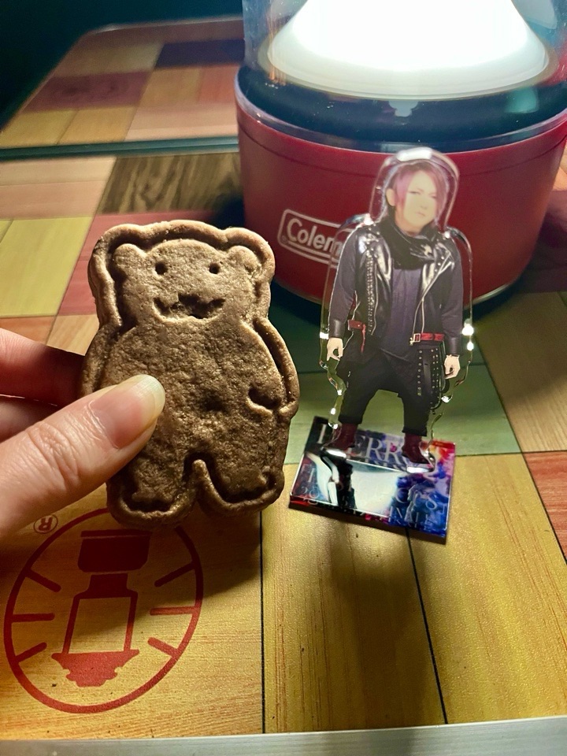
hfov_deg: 53.1
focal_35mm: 26
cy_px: 378
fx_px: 568
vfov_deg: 67.3
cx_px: 284
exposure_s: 1/48
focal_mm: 5.1
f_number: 1.6
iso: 500
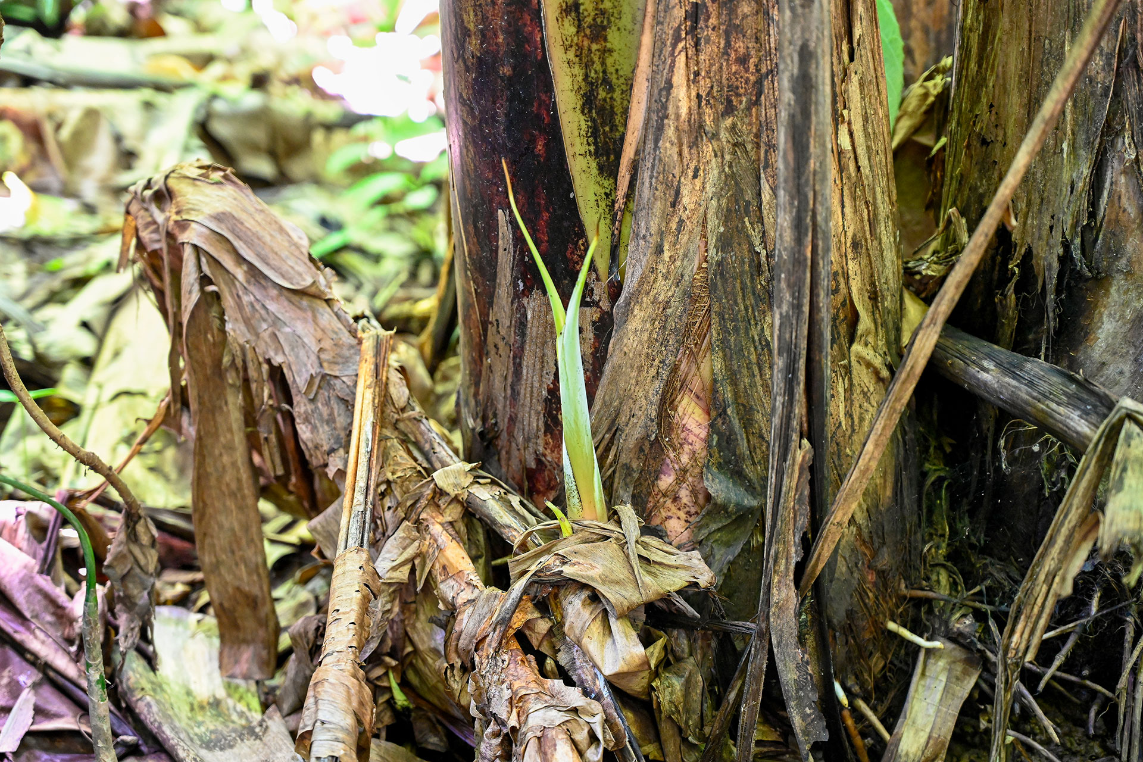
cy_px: 381
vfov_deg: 19.5
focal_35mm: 70
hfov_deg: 28.8
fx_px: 2222
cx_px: 572
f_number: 4
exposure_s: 1/80
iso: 3200
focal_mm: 70
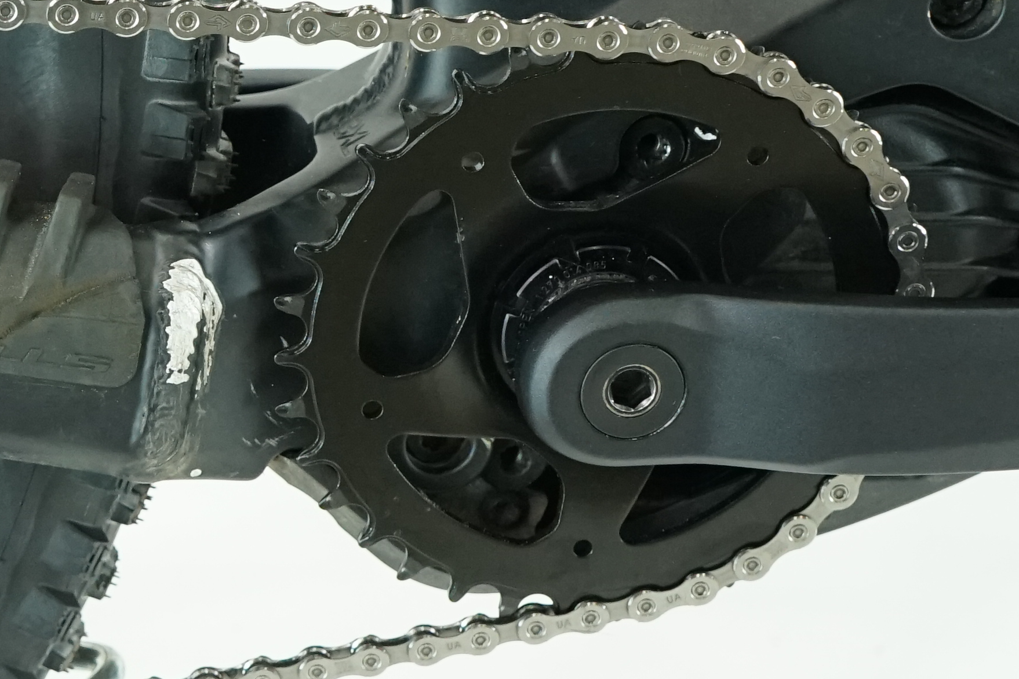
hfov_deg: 19.6
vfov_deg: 13.8
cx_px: -140
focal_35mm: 99
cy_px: 239
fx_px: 2802
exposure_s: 1/200
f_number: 5
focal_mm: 29
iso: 2500
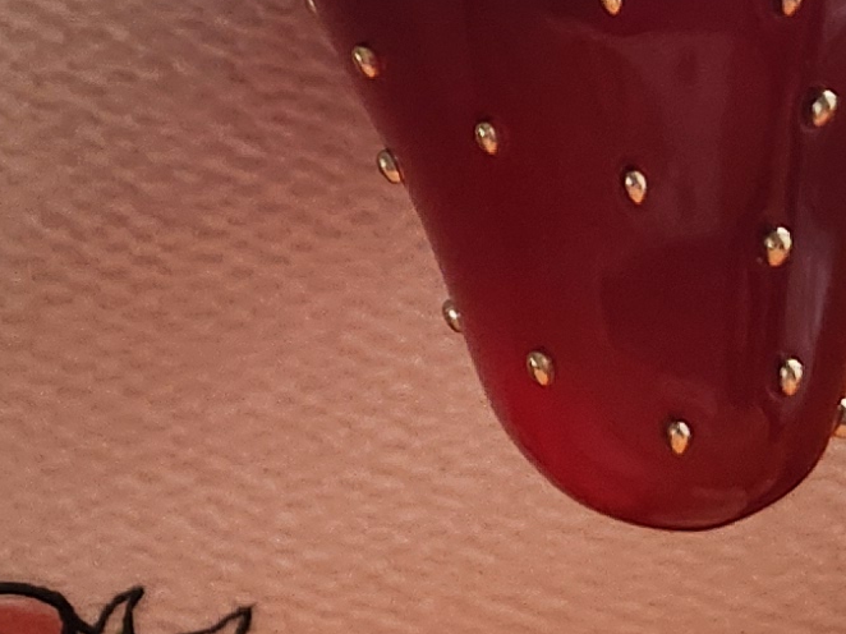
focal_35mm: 139
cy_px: -432
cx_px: -932
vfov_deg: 10.2
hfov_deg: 12.3
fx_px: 3396
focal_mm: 5.4
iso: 160
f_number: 1.8
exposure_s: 1/180
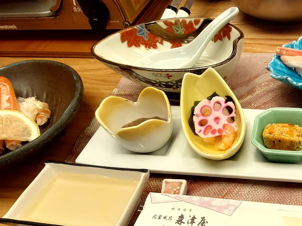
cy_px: 191
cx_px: 278
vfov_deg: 40.6
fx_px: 288
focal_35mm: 33
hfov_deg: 48.8
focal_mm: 1.7
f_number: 2.2
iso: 64
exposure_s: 1/60
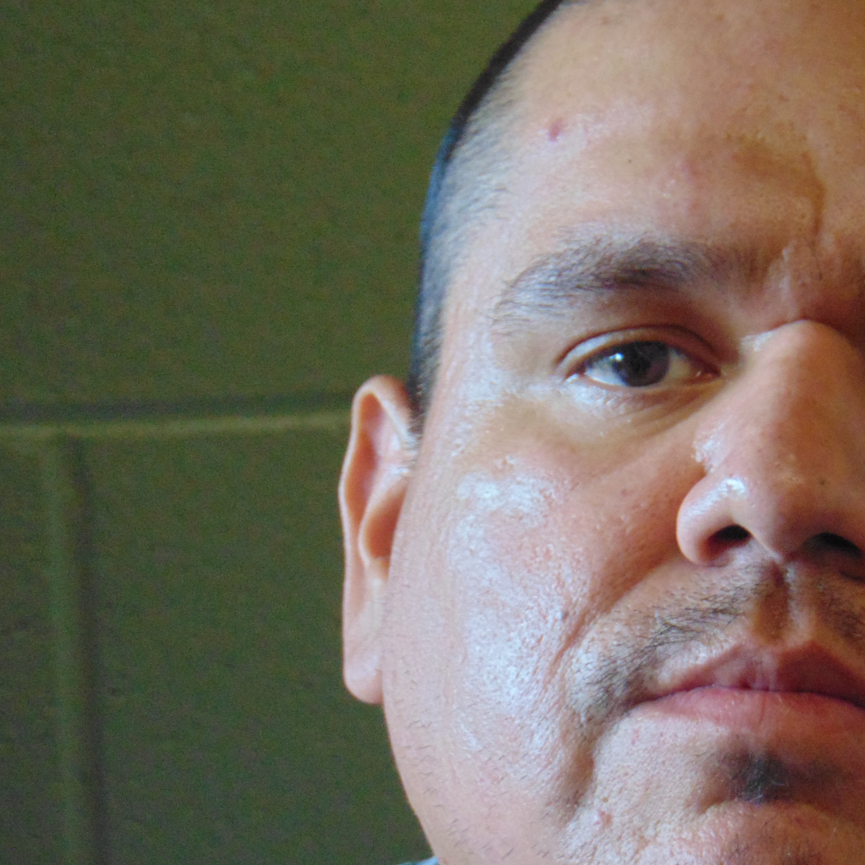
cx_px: 721
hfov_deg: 8.6
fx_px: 5711
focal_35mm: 202
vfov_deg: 8.7
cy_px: 444
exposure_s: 1/40
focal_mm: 23.9
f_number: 4
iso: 400
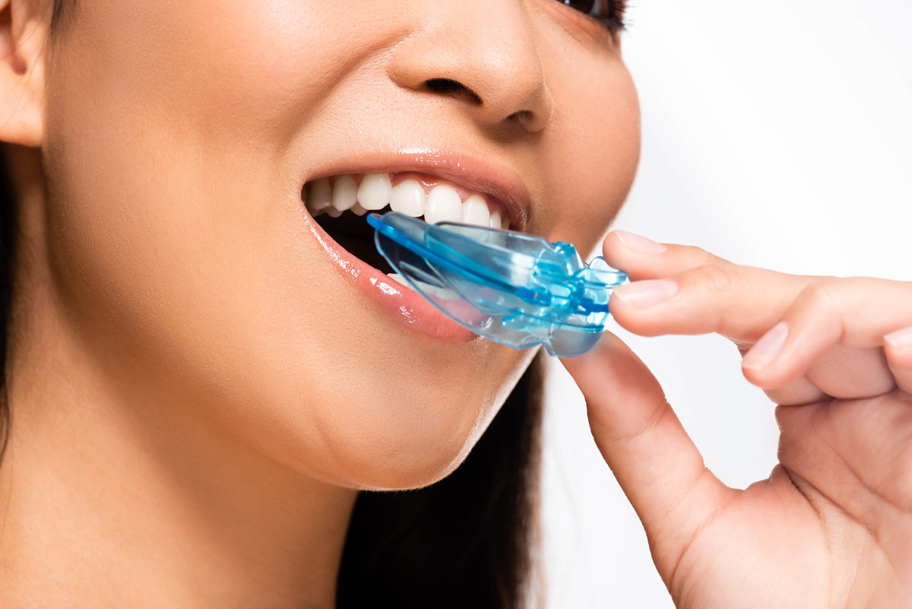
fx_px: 2661
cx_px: 456
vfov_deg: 13.1
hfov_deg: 19.4
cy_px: 304
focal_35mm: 105
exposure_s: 1/200
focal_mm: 105
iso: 100
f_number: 10
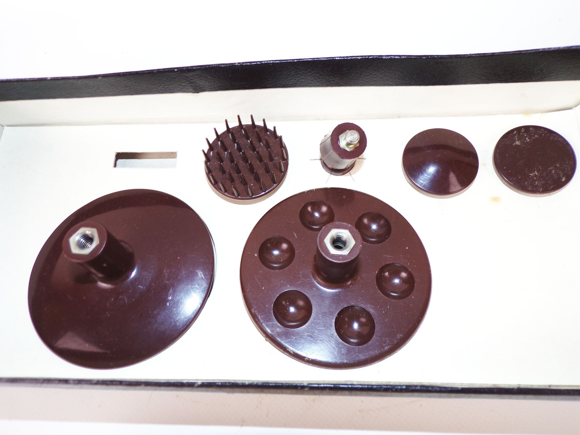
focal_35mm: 25
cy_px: 216
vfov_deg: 54.9
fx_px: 419
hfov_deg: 69.4
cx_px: 284
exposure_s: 1/34
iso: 80
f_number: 3
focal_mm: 4.3
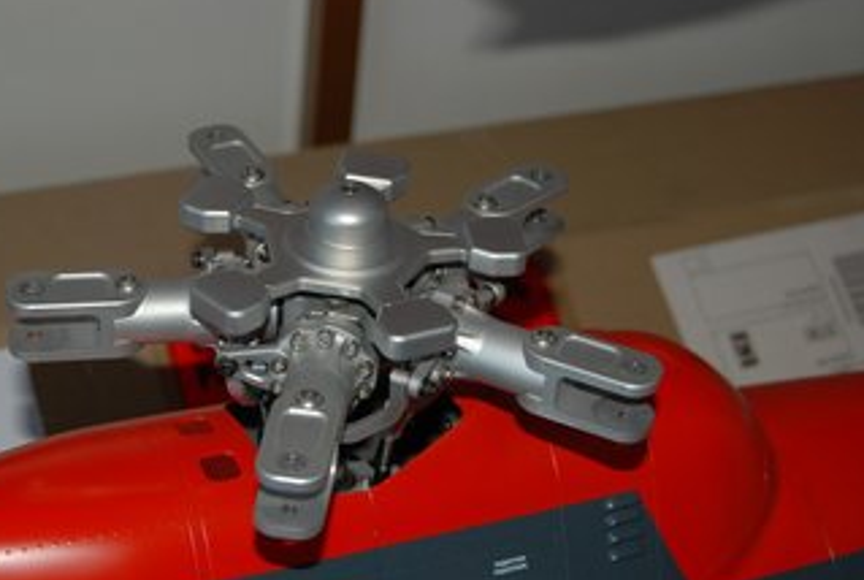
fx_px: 1900
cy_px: 347
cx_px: 330
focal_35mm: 79
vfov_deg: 17.3
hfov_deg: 25.6
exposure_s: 1/60
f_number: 5.3
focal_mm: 42
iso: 320
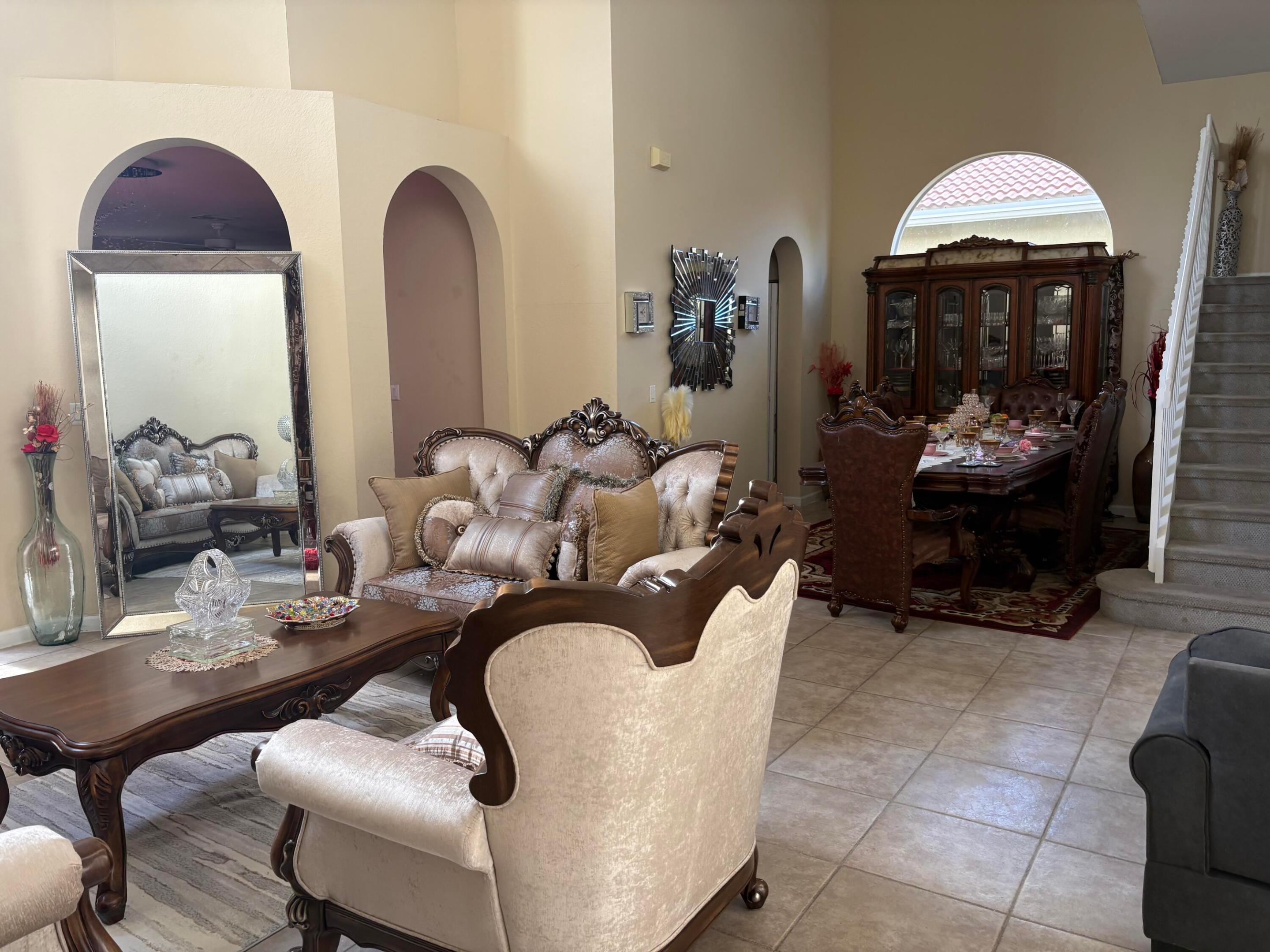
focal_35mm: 26
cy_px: 476
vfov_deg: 53.1
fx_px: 954
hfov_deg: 67.3
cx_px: 635
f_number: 1.6
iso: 100
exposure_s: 1/122
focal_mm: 5.96
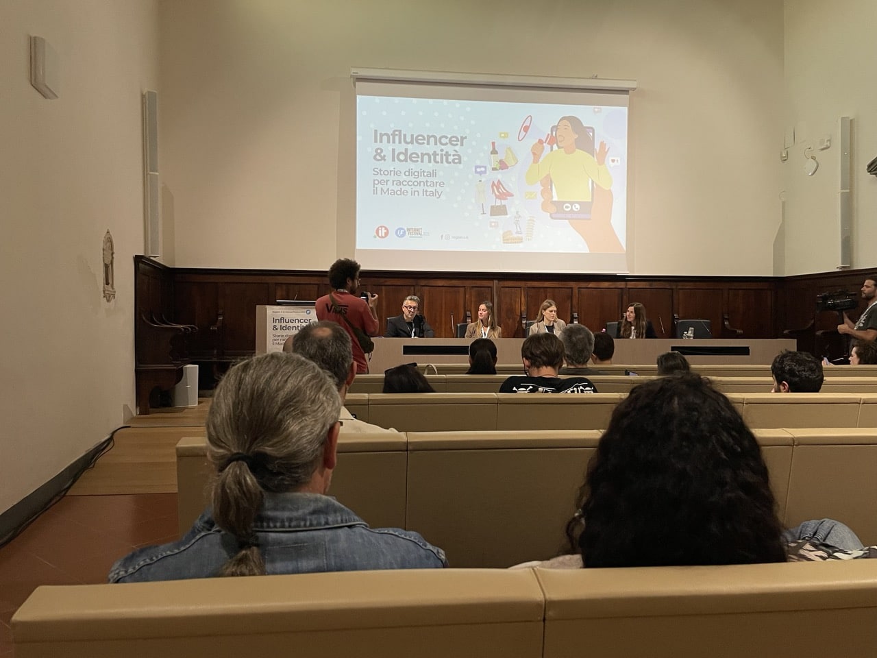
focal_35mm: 26
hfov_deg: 67.3
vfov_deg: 53.1
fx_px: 659
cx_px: 438
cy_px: 329
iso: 125
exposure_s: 1/90
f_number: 1.6
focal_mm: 4.2
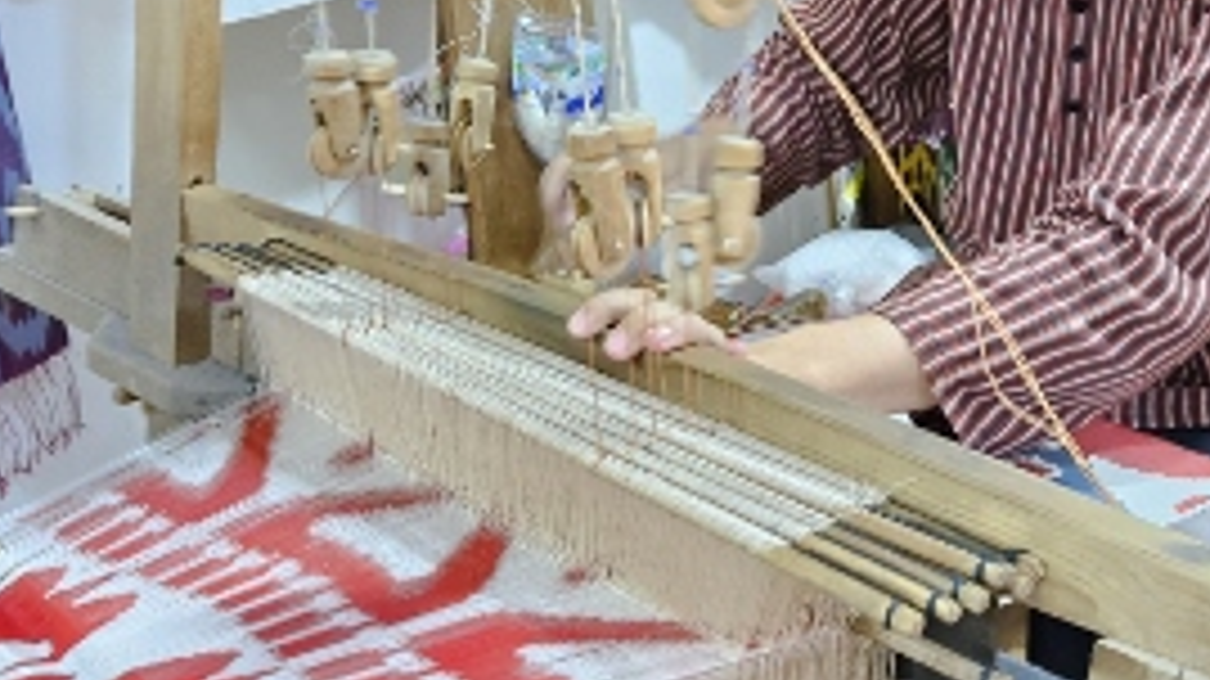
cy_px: 302
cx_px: 830
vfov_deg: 24.4
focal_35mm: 49
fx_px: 1571
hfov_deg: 41.4
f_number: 1.8
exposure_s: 1/50
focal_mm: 5.4
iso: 500
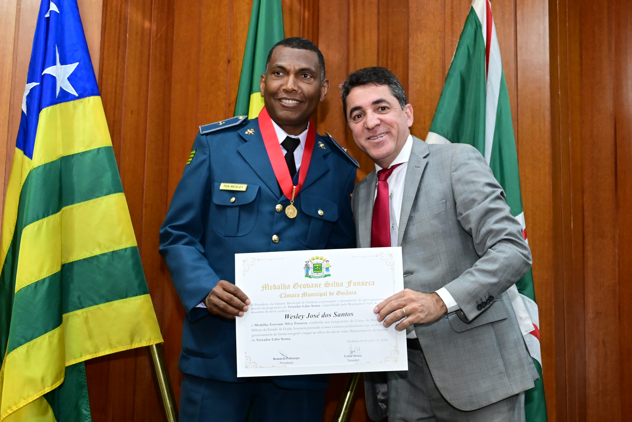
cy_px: 211
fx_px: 1001
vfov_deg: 23.8
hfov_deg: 35.0
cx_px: 316
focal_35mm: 57
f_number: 4.5
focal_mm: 38
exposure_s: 1/125
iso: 4000
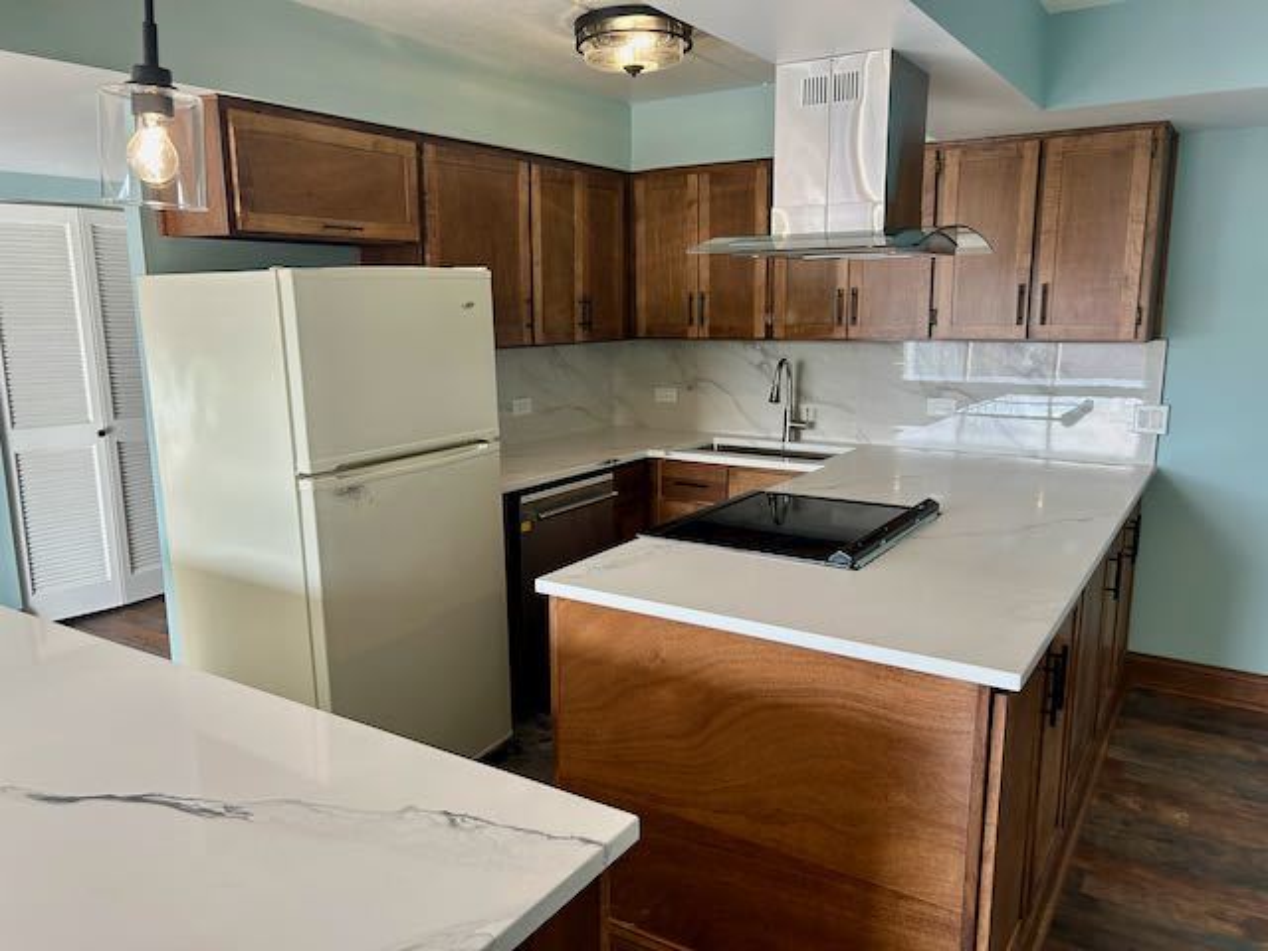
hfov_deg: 67.3
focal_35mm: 26
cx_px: 634
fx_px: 952
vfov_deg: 53.1
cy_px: 476
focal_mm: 5.7
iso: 50
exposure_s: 1/120
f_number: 1.5
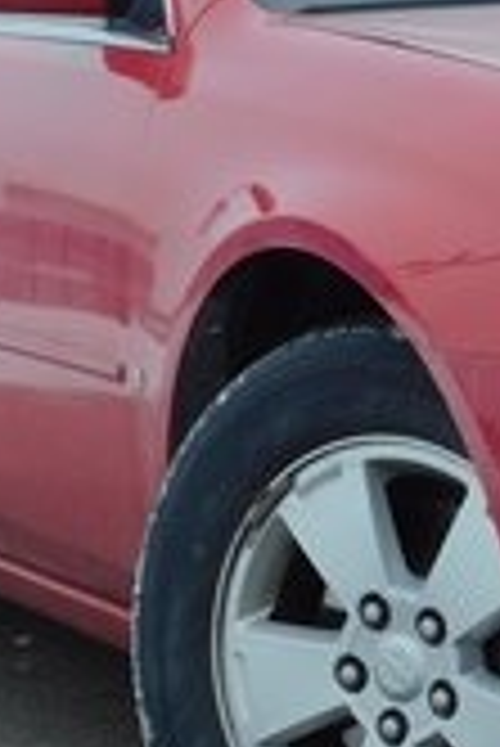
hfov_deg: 9.1
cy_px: 441
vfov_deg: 14.2
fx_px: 2994
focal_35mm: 144
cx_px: 937
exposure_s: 1/500
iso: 125
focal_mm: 6.3
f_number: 3.5
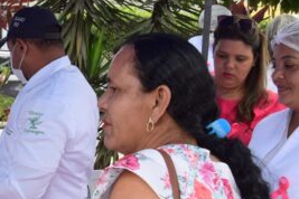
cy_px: 86
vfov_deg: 18.2
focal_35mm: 75
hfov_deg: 24.6
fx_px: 623
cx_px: -53
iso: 400
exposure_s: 1/250
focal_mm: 18
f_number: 8
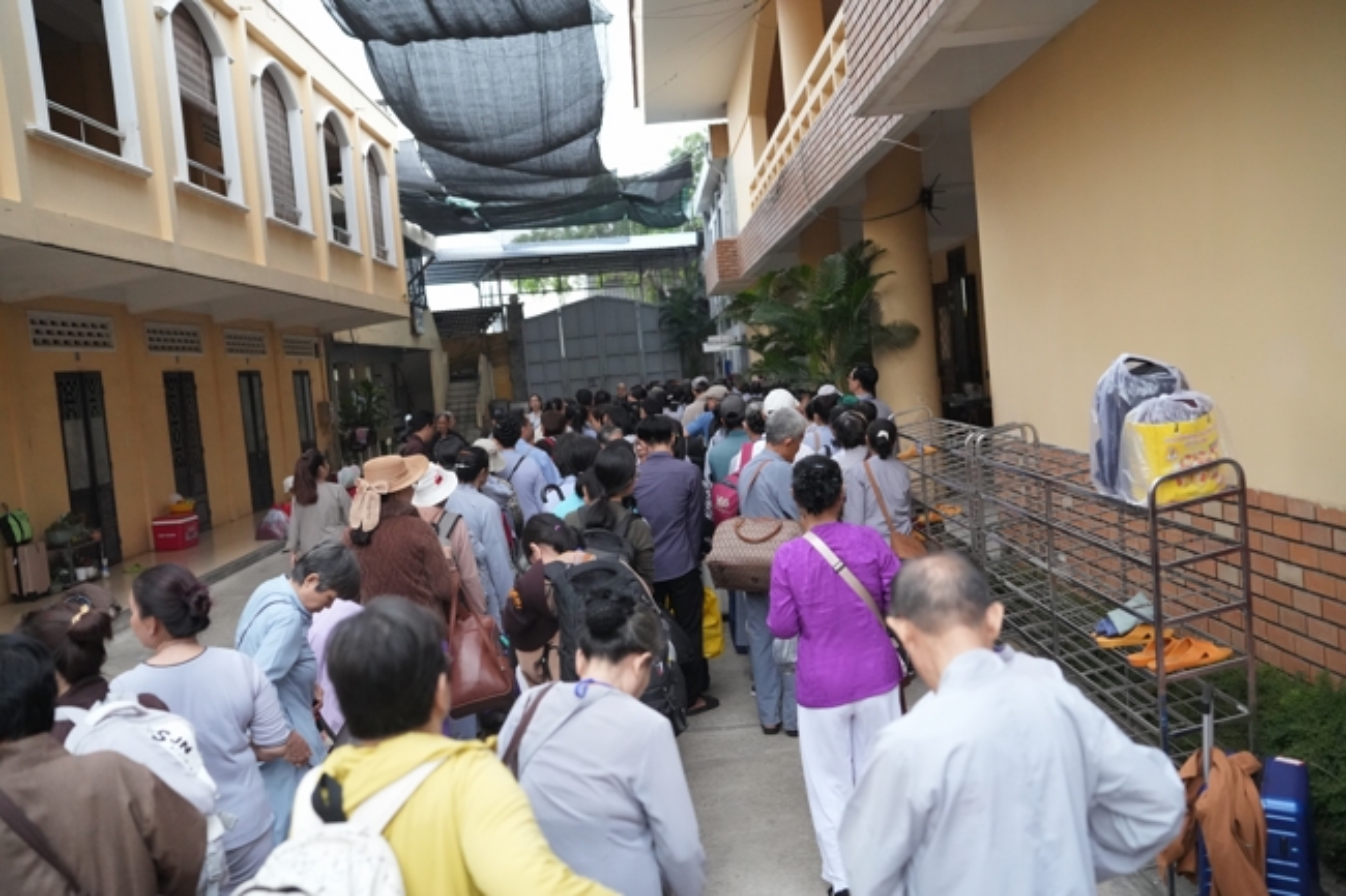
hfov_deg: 54.4
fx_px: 1308
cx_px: 673
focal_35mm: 35
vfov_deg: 37.8
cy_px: 448
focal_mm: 35
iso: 8000
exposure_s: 1/640
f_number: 2.8
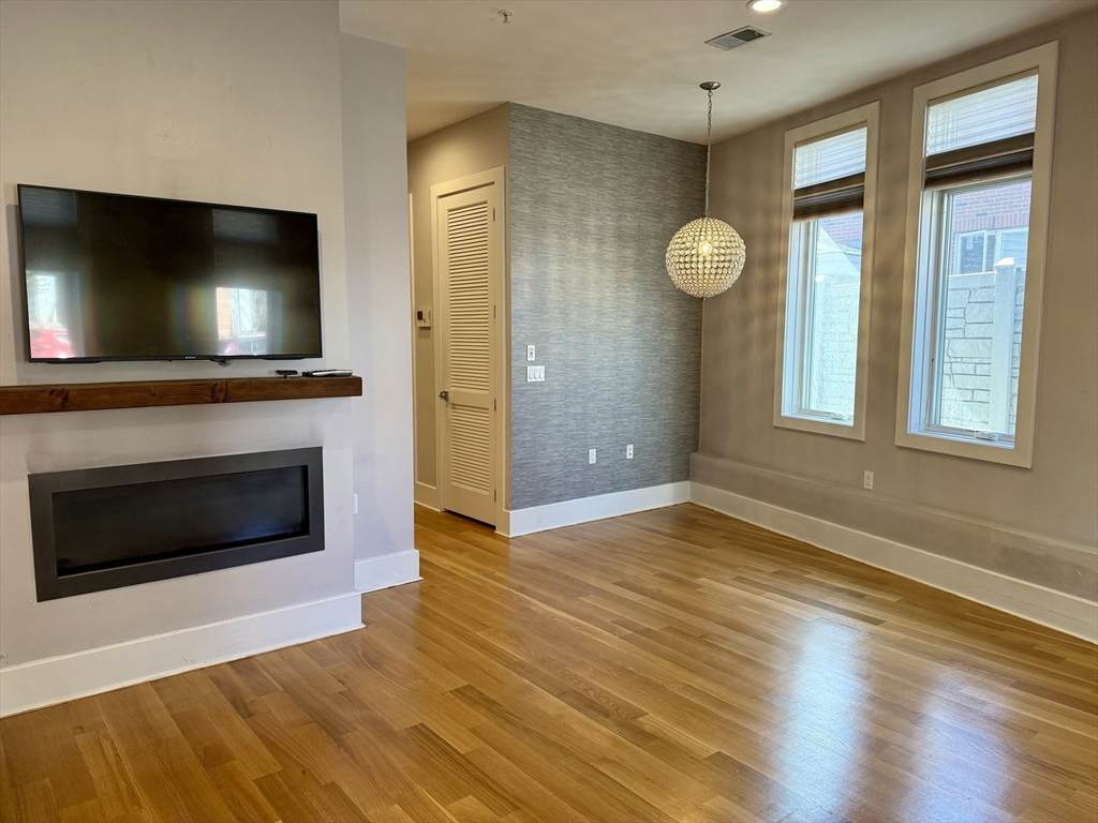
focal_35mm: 24
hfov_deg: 71.6
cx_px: 549
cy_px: 412
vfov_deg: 56.8
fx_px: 761
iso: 200
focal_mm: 6.76
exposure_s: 1/123
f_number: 1.78
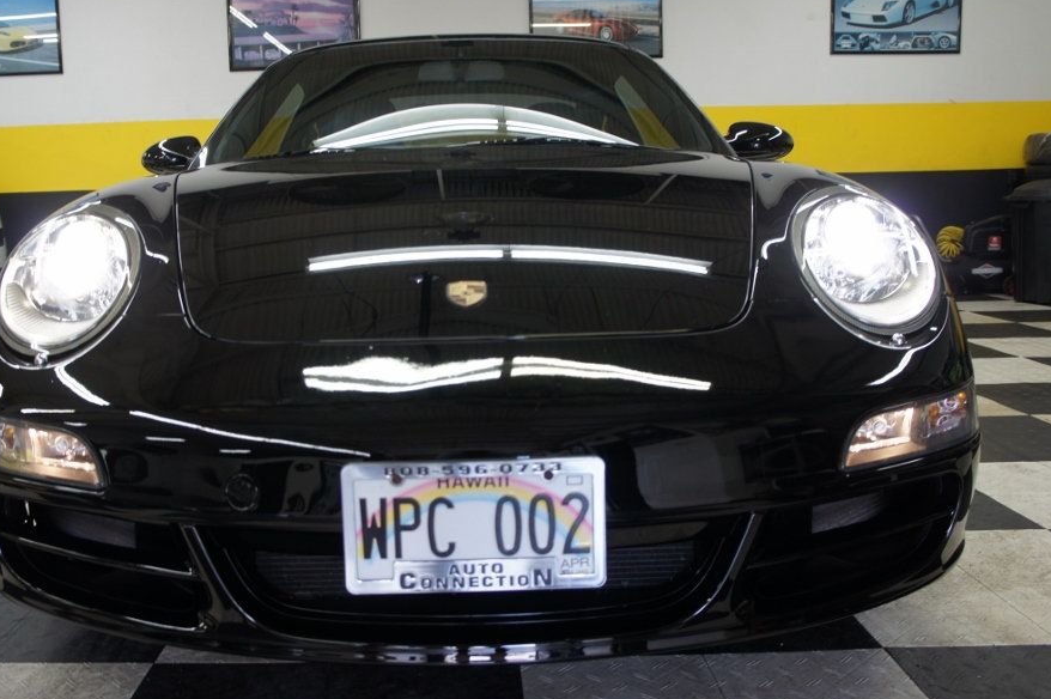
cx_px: 468
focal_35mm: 35
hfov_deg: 54.4
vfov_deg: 37.8
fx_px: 1021
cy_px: 338
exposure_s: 1/30
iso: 200
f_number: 4
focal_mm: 20
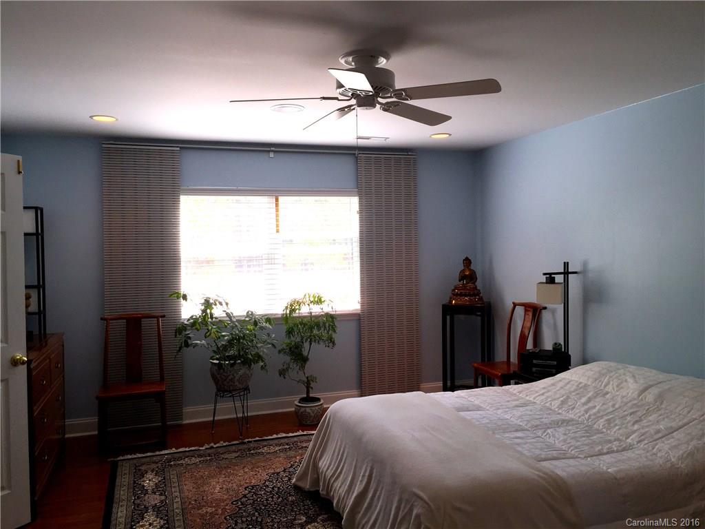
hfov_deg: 61.7
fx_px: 591
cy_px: 264
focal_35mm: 29
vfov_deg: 48.2
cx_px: 352
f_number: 2.2
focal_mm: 4.15
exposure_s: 1/172
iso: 32
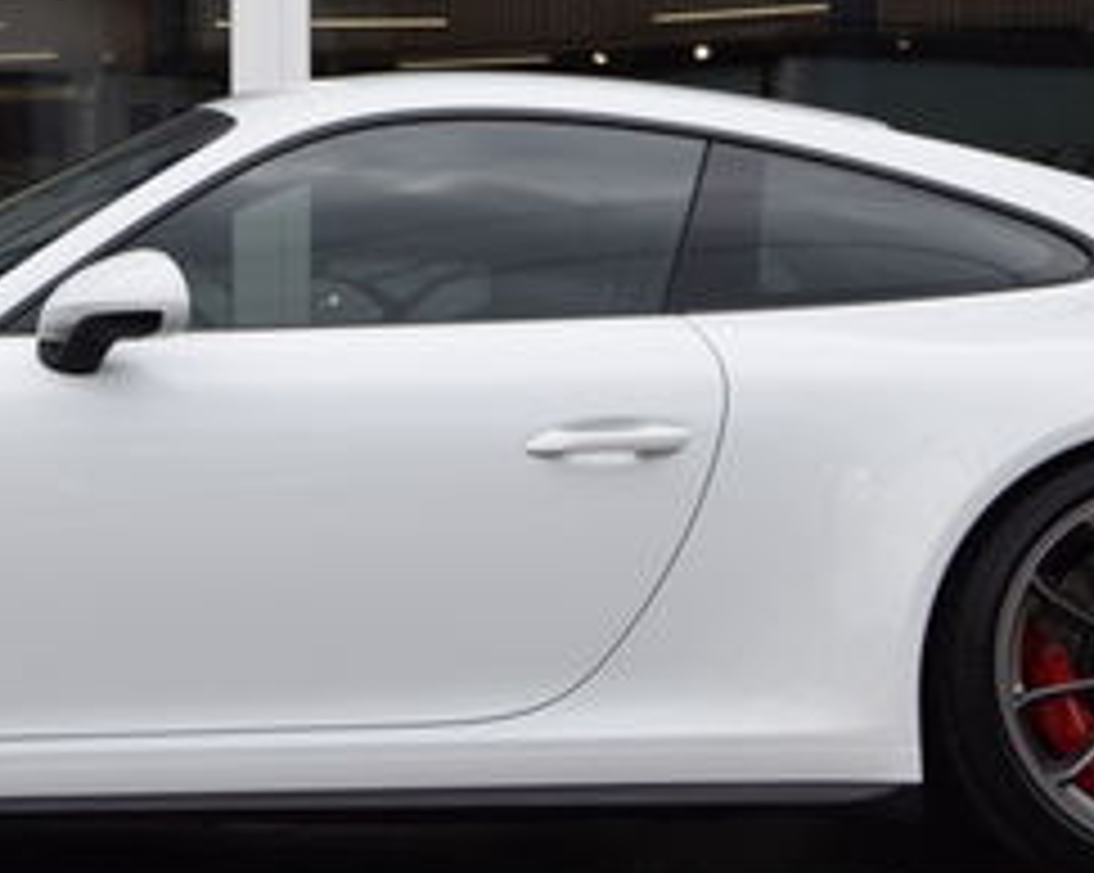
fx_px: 5468
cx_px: 275
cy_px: -40
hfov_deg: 11.4
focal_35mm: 169
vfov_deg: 9.1
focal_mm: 38
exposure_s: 1/250
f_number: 8
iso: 400
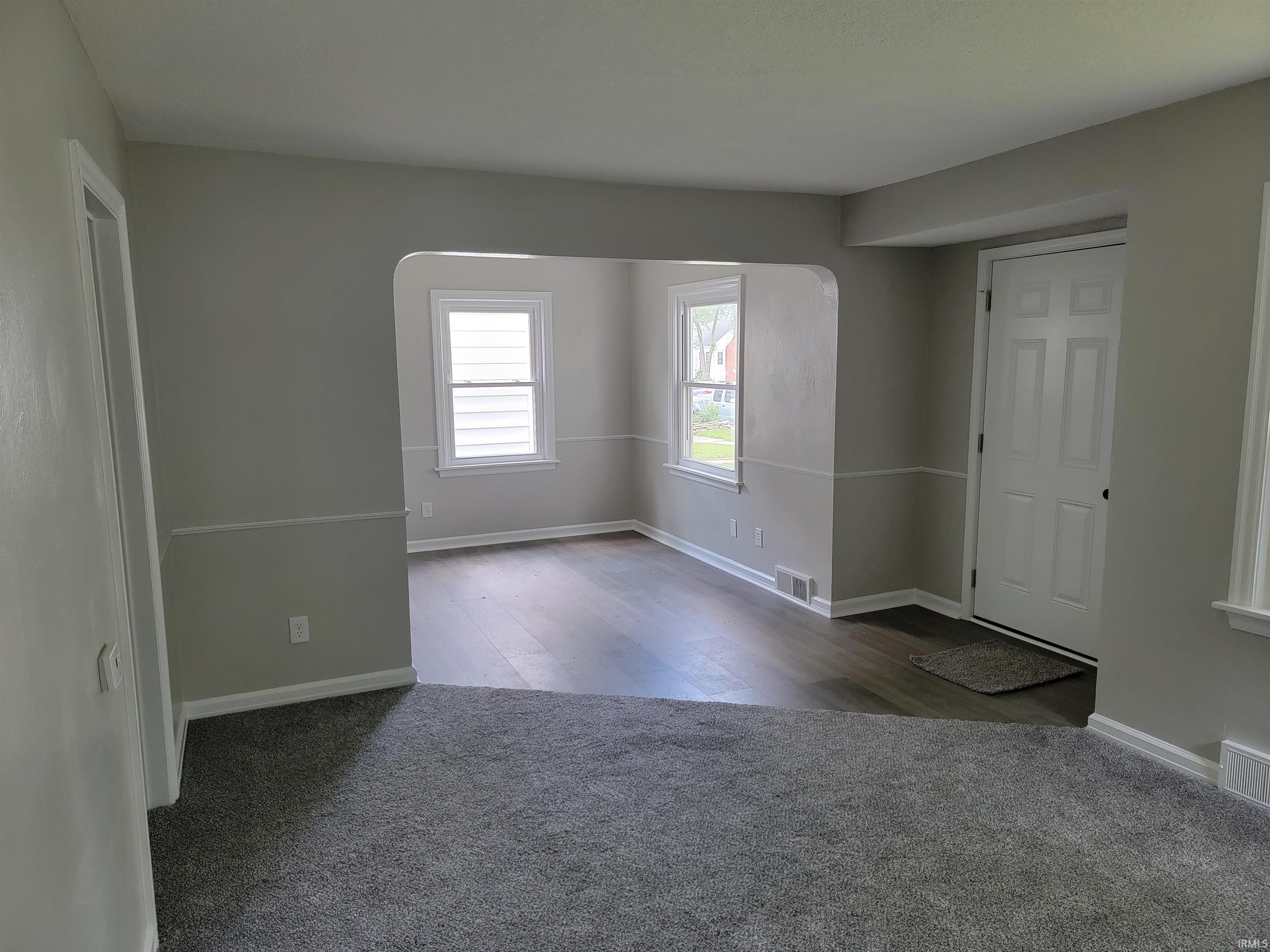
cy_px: 476
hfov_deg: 71.6
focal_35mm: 24
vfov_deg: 56.8
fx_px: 881
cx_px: 635
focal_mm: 6.7
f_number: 1.8
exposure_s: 1/120
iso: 320
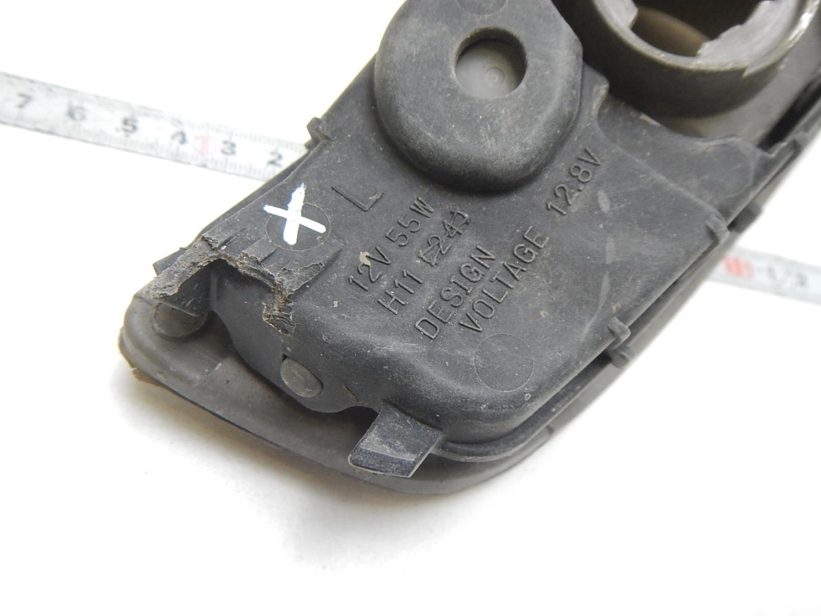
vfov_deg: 42.9
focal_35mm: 33
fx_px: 783
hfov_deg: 55.4
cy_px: 308
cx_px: 410
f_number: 3.9
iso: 400
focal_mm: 5.9
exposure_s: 1/50
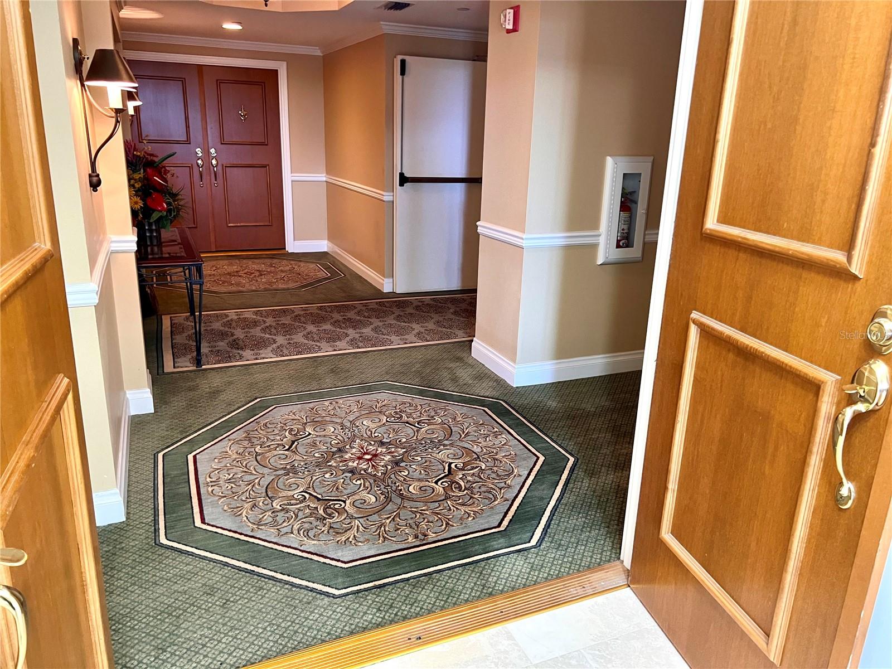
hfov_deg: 67.3
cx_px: 446
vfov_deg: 53.1
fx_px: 670
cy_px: 334
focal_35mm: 26
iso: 250
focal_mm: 5.7
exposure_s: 1/60
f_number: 1.5
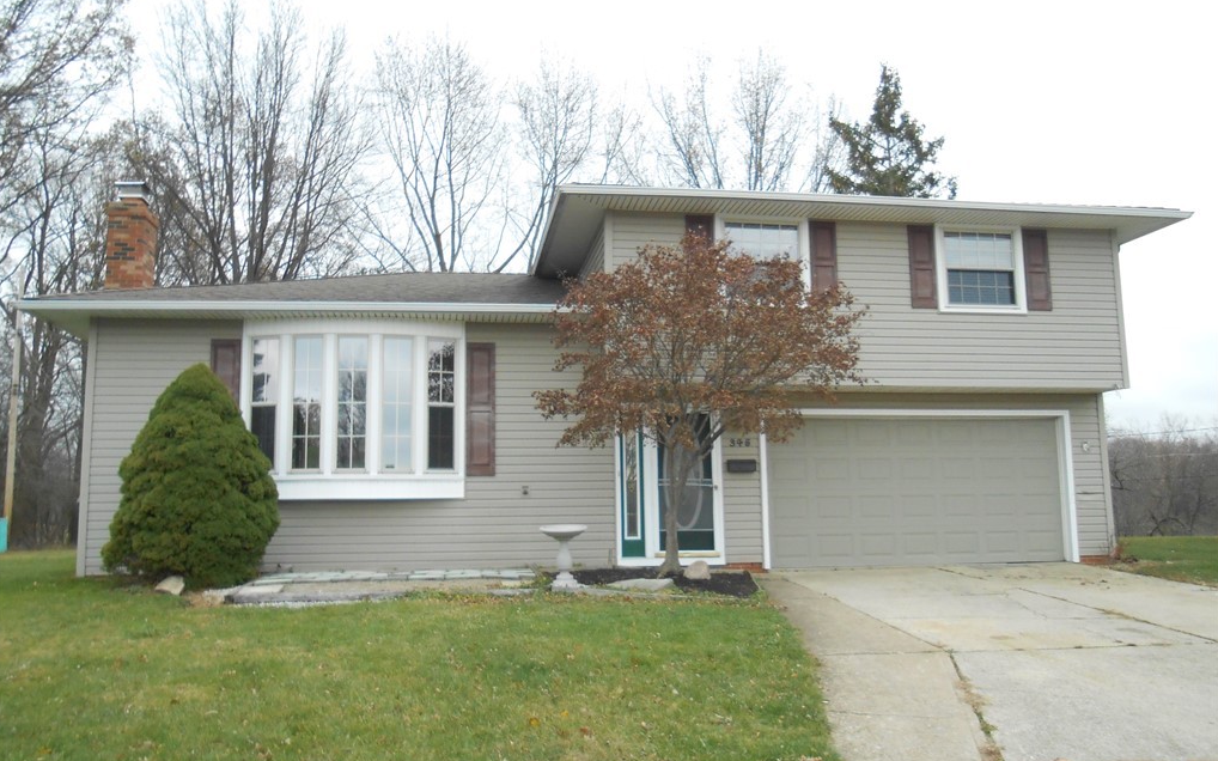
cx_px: 607
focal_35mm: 32
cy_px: 390
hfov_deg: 59.7
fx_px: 1062
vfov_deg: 39.4
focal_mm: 5.3
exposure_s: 1/250
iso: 320
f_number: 3.8
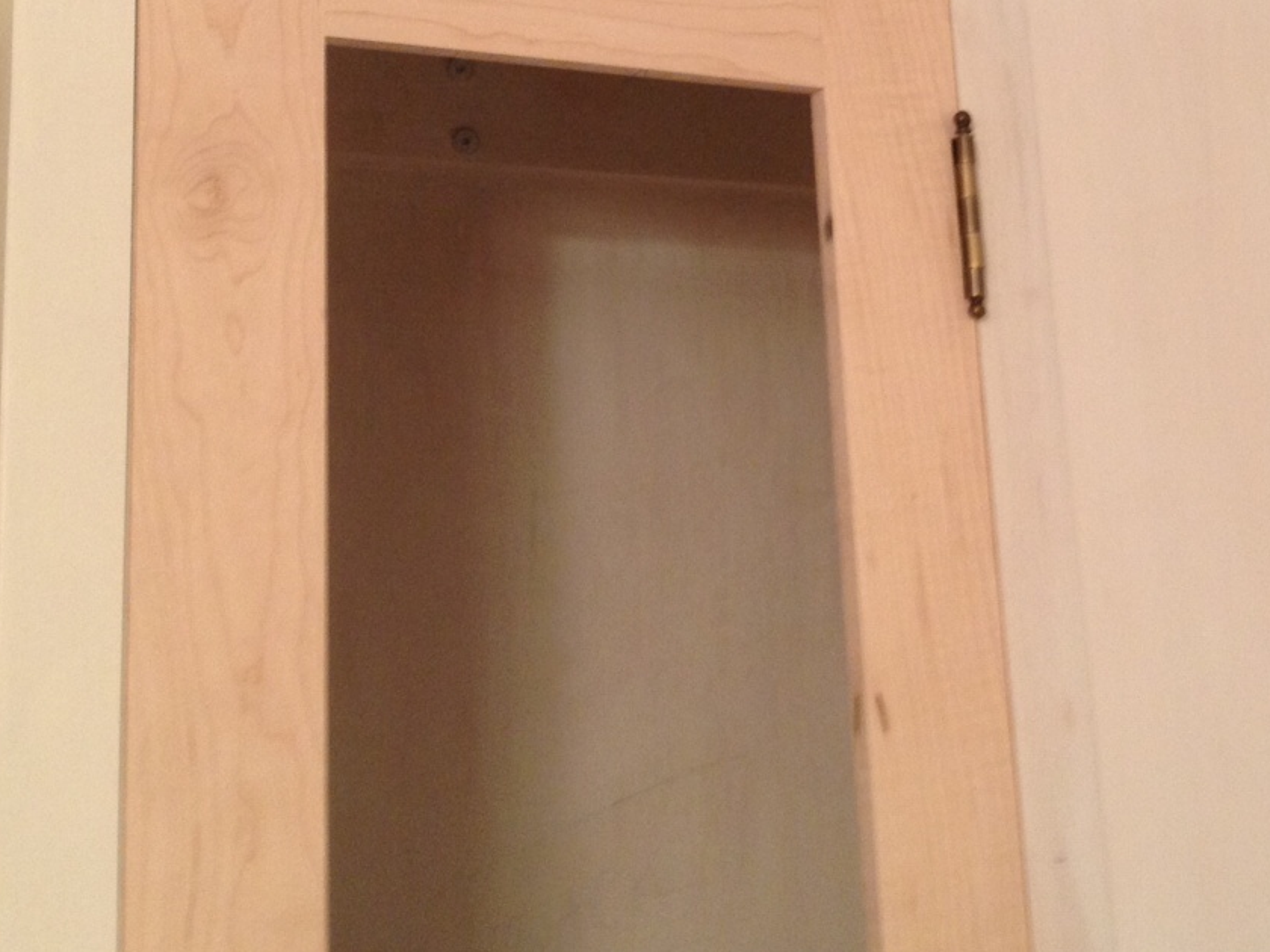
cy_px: 79
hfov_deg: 28.5
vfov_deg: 21.1
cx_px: 794
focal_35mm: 68
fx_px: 2495
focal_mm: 4.28
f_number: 2.4
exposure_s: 1/20
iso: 125
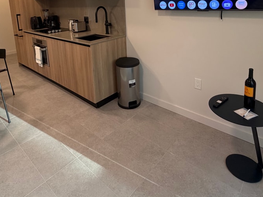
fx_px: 190
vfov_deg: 50.7
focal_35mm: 25
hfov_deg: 69.4
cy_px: 33
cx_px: 126
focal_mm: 2.22
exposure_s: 1/120
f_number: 2.2
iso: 320
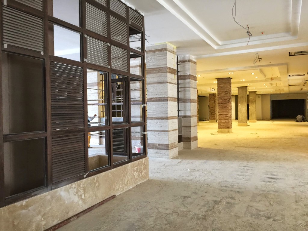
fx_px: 258
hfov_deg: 61.7
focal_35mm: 29
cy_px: 116
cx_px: 154
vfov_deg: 48.2
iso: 64
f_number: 2.2
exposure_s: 1/15
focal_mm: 4.15
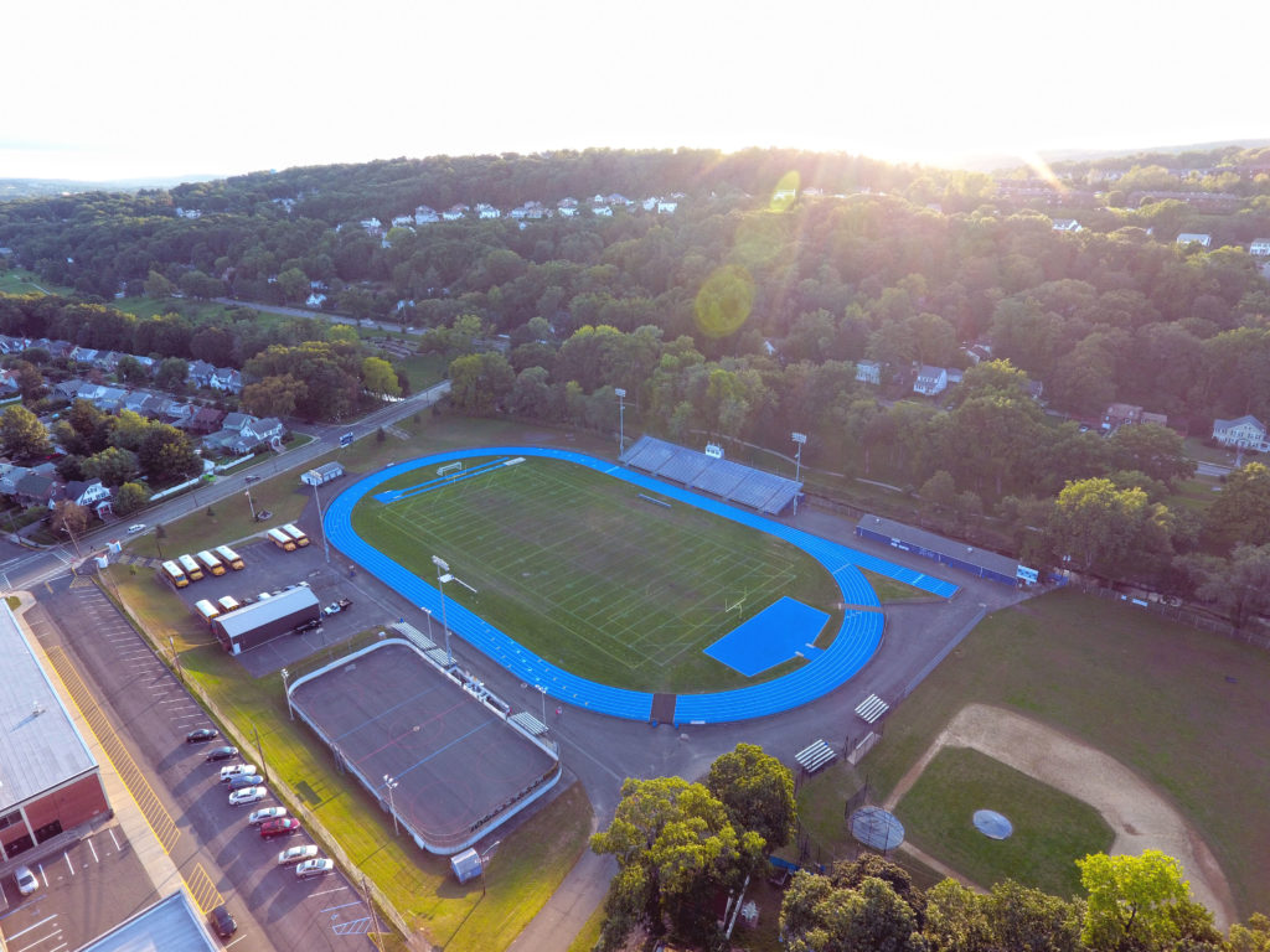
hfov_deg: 81.7
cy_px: 476
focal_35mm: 20
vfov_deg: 66.0
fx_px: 734
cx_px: 635
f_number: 2.8
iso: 100
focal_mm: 3.61
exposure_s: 1/113
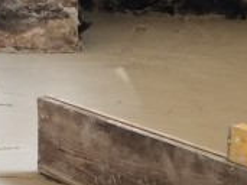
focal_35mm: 136
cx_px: 191
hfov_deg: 14.4
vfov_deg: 10.5
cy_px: 272
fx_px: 970
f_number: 2.2
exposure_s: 1/33
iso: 80
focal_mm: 4.15
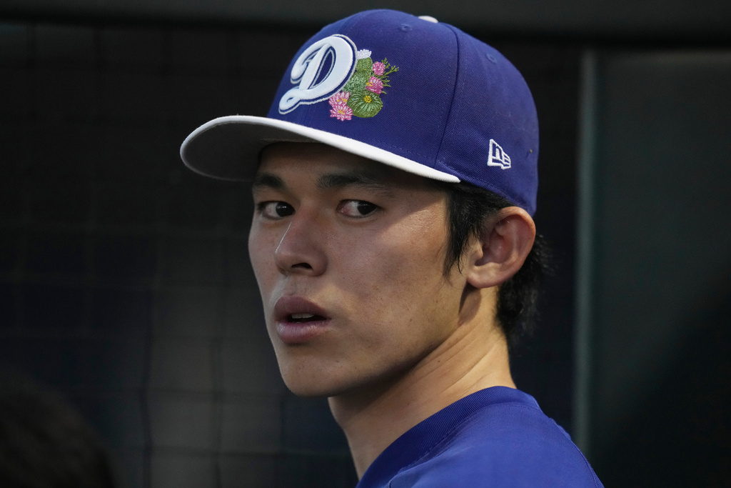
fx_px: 8123
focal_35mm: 400
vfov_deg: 3.4
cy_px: 244
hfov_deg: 5.2
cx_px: 366
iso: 5000
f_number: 2.8
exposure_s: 1/1250
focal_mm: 400
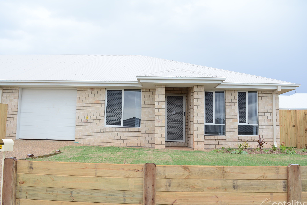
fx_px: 247
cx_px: 151
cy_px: 108
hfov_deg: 63.6
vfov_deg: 45.0
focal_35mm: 29
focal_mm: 18
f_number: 5.6
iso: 200
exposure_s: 1/160
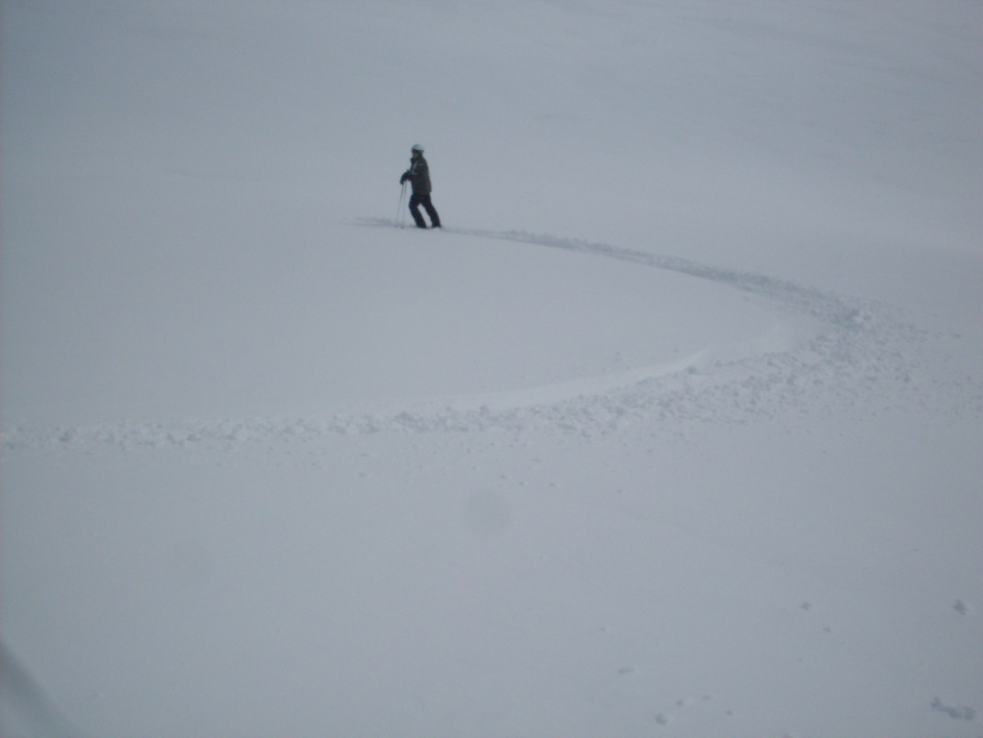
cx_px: 492
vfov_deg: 37.7
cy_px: 369
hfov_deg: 49.0
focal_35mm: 38
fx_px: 1079
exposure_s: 1/1000
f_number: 8.4
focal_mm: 6.3
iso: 80
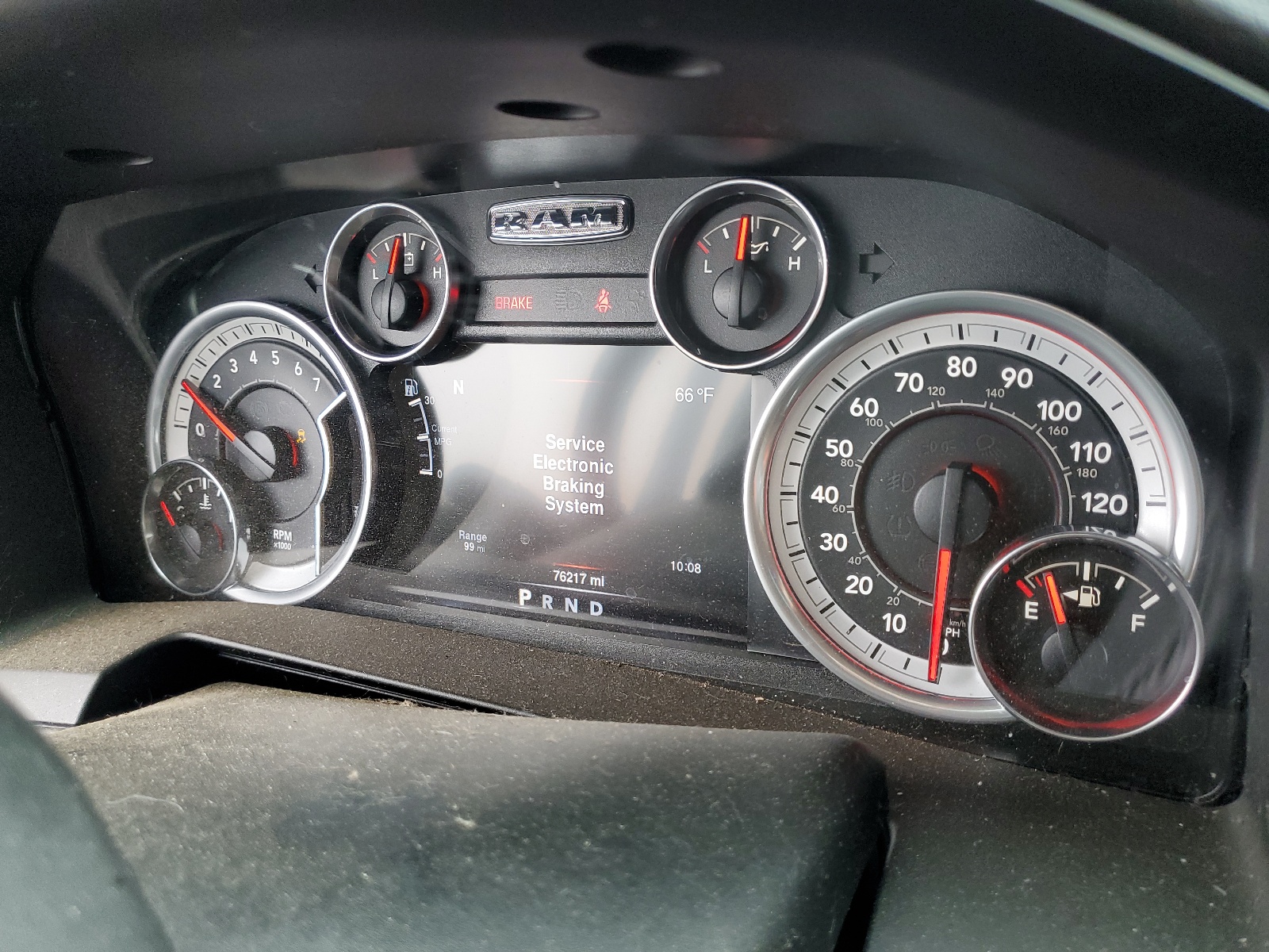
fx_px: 953
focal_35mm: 26
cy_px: 476
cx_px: 634
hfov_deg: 67.3
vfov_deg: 53.1
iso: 93
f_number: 1.5
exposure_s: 1/120
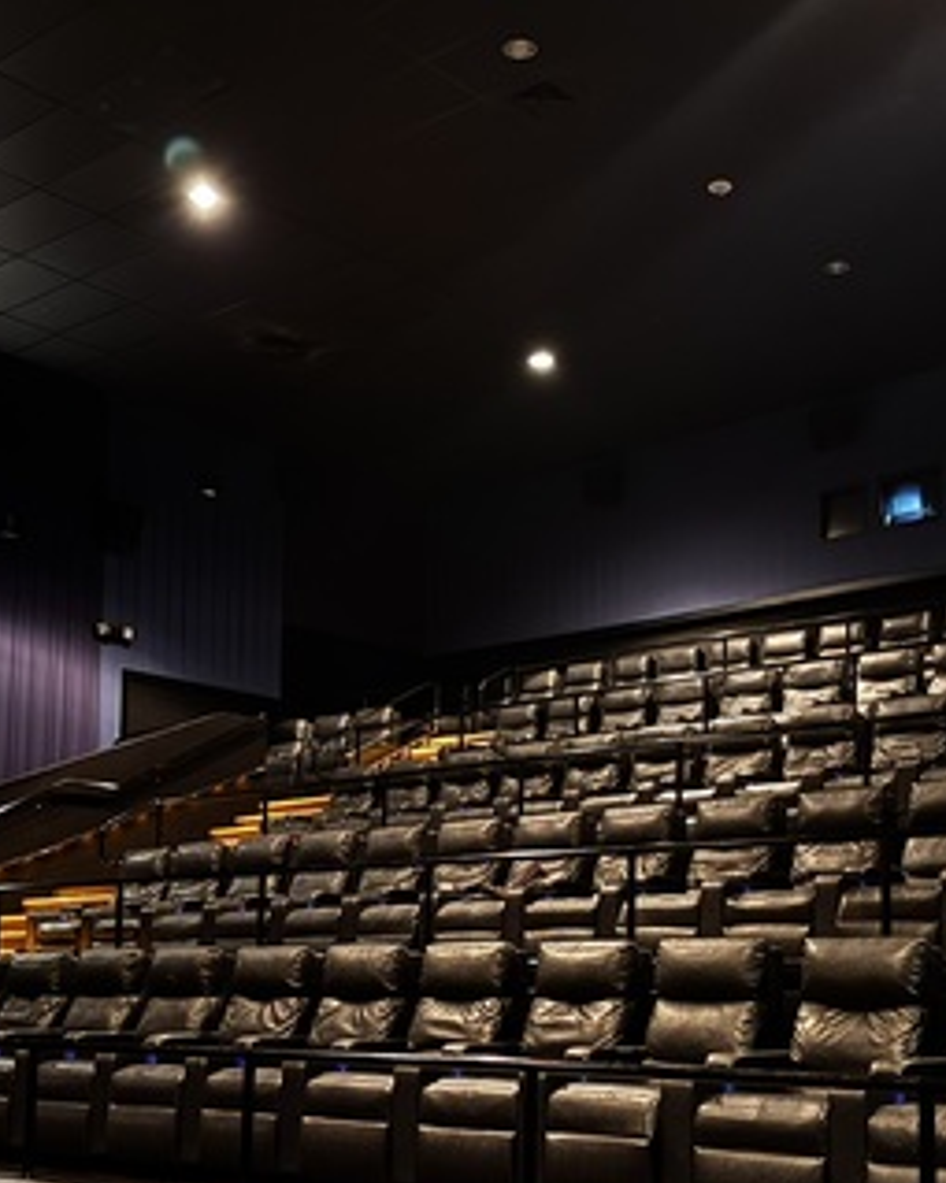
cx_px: 542
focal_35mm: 47
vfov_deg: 38.9
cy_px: 827
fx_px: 1646
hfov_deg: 32.0
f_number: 1.78
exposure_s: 1/9
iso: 1250
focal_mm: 6.76
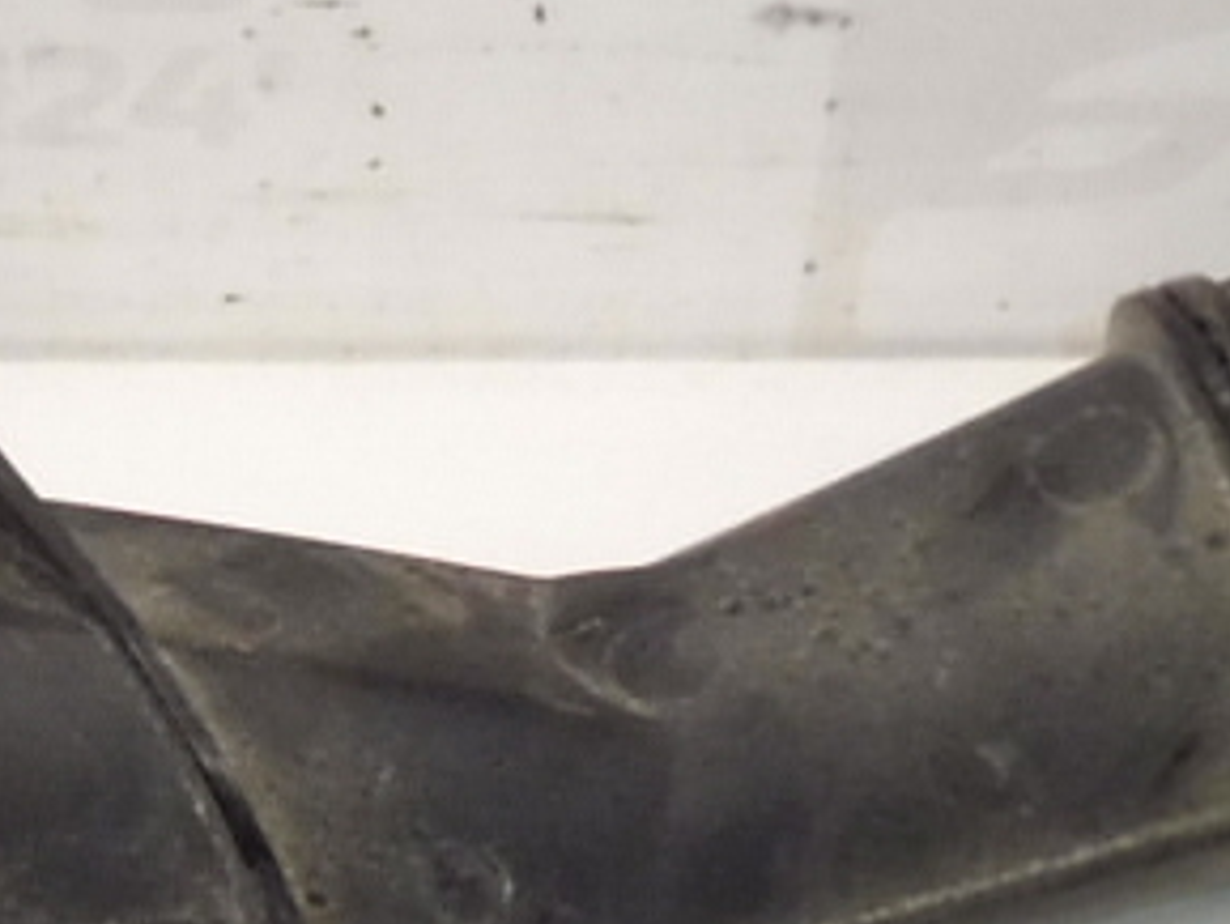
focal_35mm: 170
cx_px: -115
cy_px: 596
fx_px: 6043
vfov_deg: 8.7
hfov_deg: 11.5
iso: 200
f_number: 3.5
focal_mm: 4.3
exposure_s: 1/80
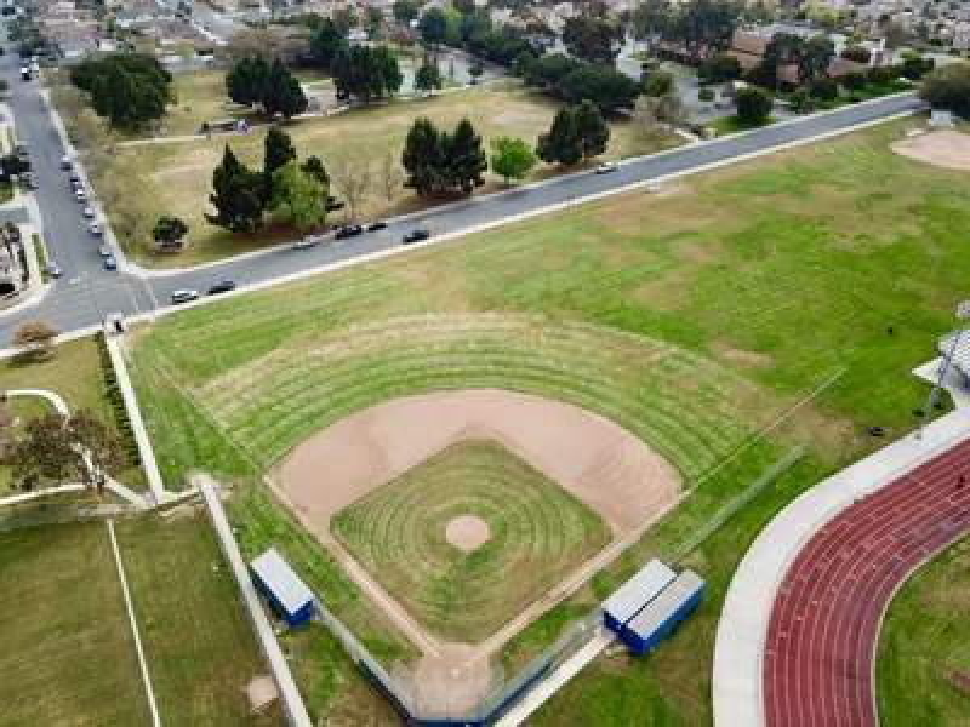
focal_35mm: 26
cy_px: 364
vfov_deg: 53.1
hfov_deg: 67.3
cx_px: 485
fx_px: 729
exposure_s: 1/1089
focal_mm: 4.73
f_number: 2.2
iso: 100
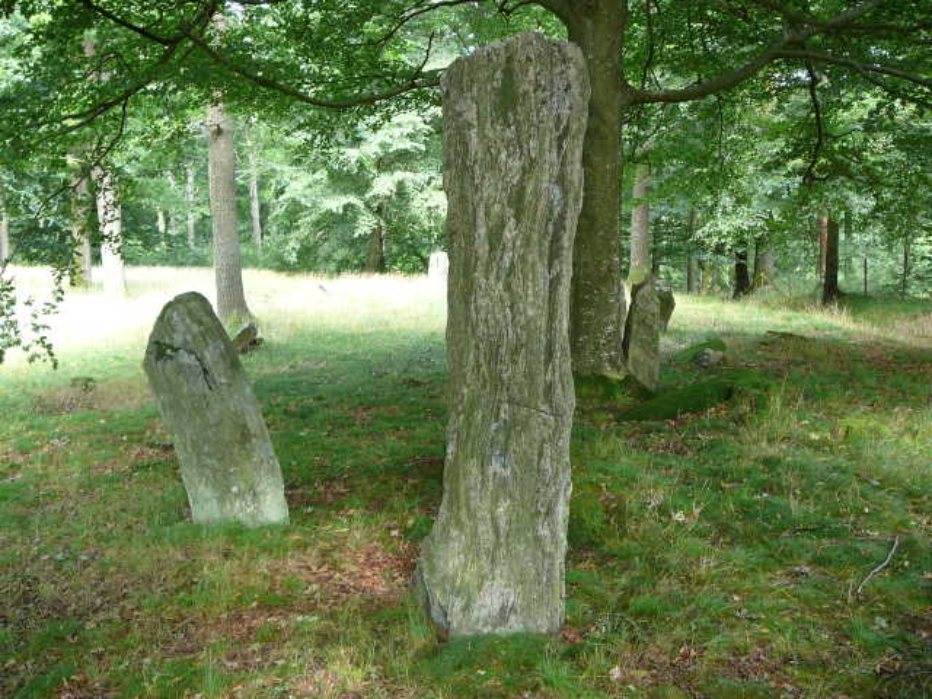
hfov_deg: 52.6
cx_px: 466
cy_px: 350
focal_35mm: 35
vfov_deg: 40.7
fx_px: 942
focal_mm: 5.2
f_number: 2.8
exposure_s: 1/30
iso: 125
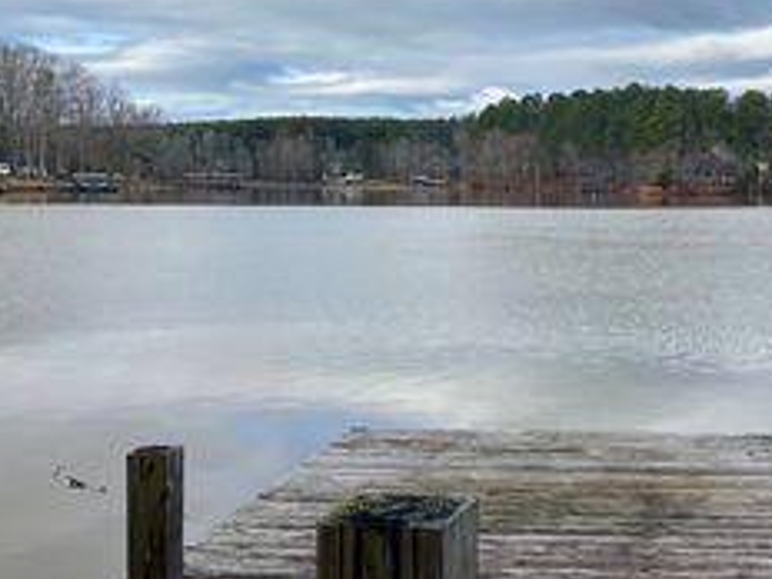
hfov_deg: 33.1
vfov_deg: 26.0
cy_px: 231
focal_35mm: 56
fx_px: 1249
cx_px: 642
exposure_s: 1/2967
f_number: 1.8
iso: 32
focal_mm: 4.25
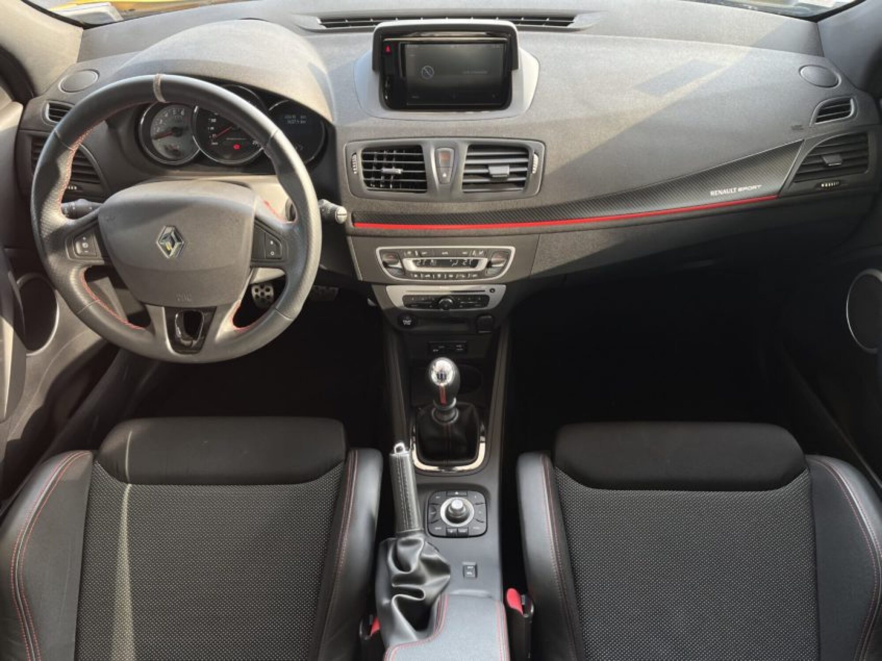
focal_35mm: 26
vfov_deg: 53.0
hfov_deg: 67.3
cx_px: 441
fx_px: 662
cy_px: 330
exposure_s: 1/122
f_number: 1.6
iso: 50
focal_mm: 5.1
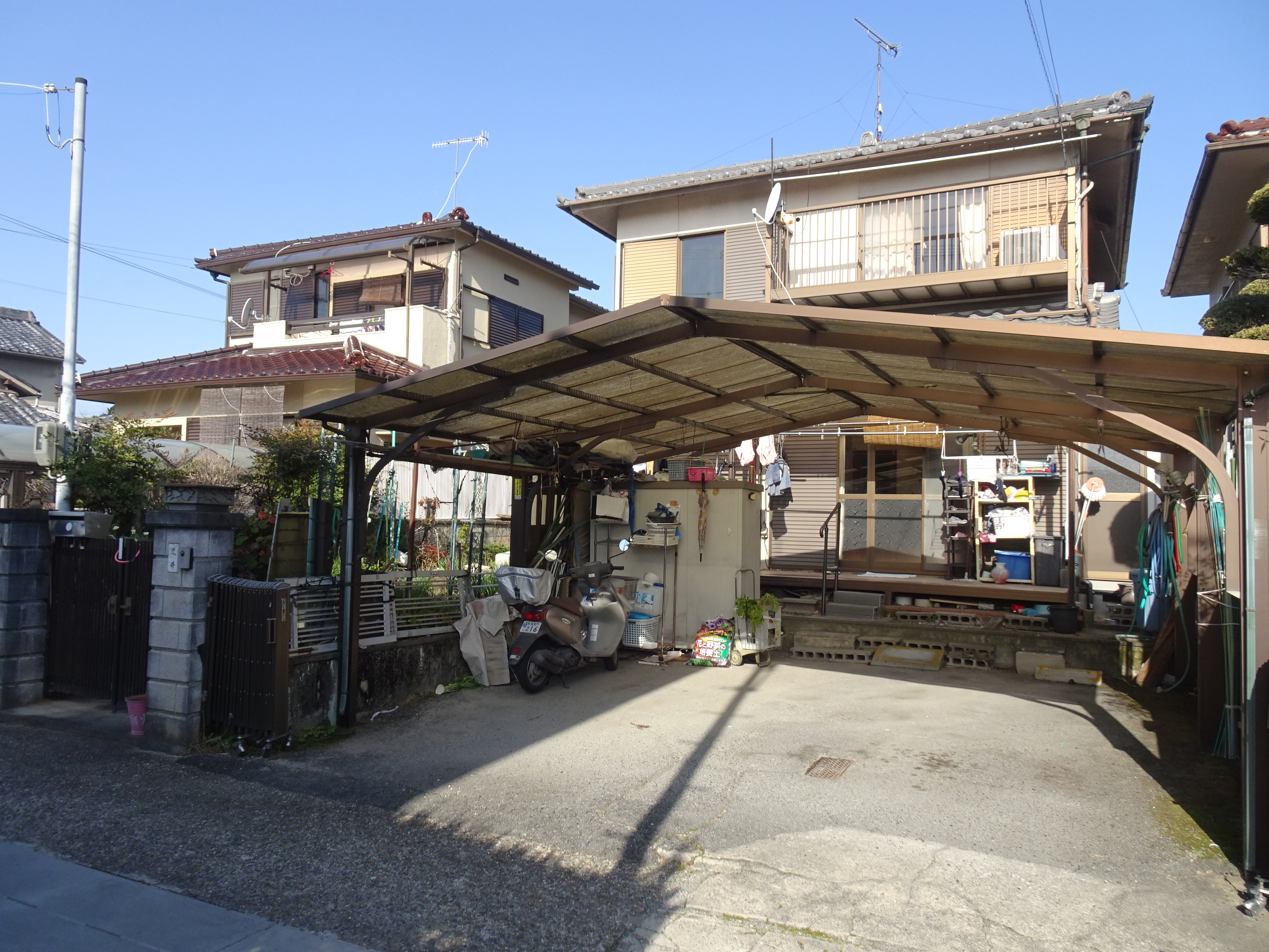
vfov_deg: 56.8
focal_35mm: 24
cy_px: 476
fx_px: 880
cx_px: 634
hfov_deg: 71.6
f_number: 3.5
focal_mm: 4.1
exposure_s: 1/500
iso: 80
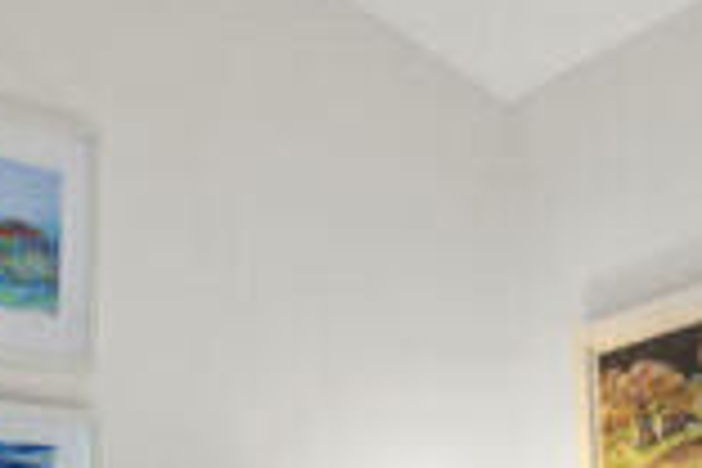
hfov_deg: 30.0
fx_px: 1306
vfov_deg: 18.9
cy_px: 601
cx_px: 432
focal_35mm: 67
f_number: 9
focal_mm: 16
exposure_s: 1/13
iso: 250
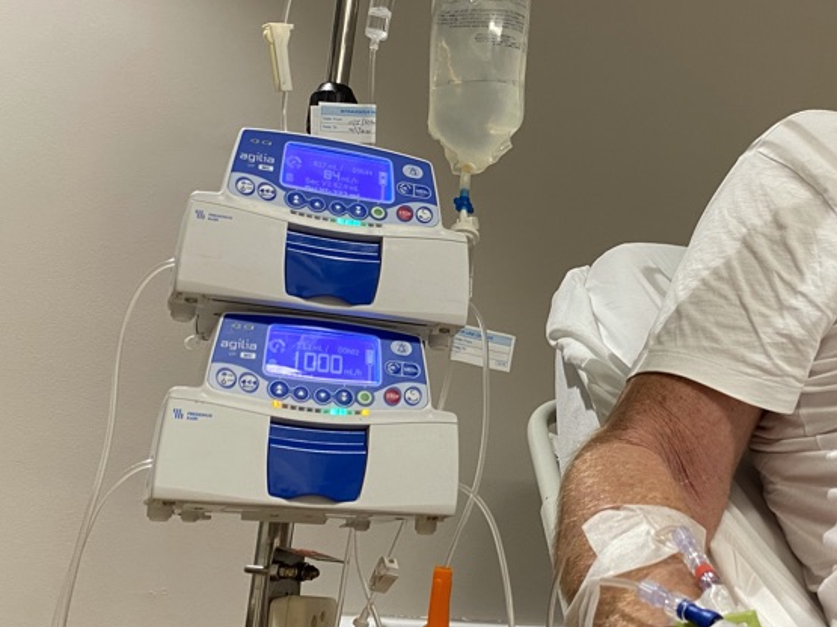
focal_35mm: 48
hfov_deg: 38.5
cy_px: 288
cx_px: 641
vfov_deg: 30.2
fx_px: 1160
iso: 125
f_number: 1.8
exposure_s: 1/50
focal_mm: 4.25
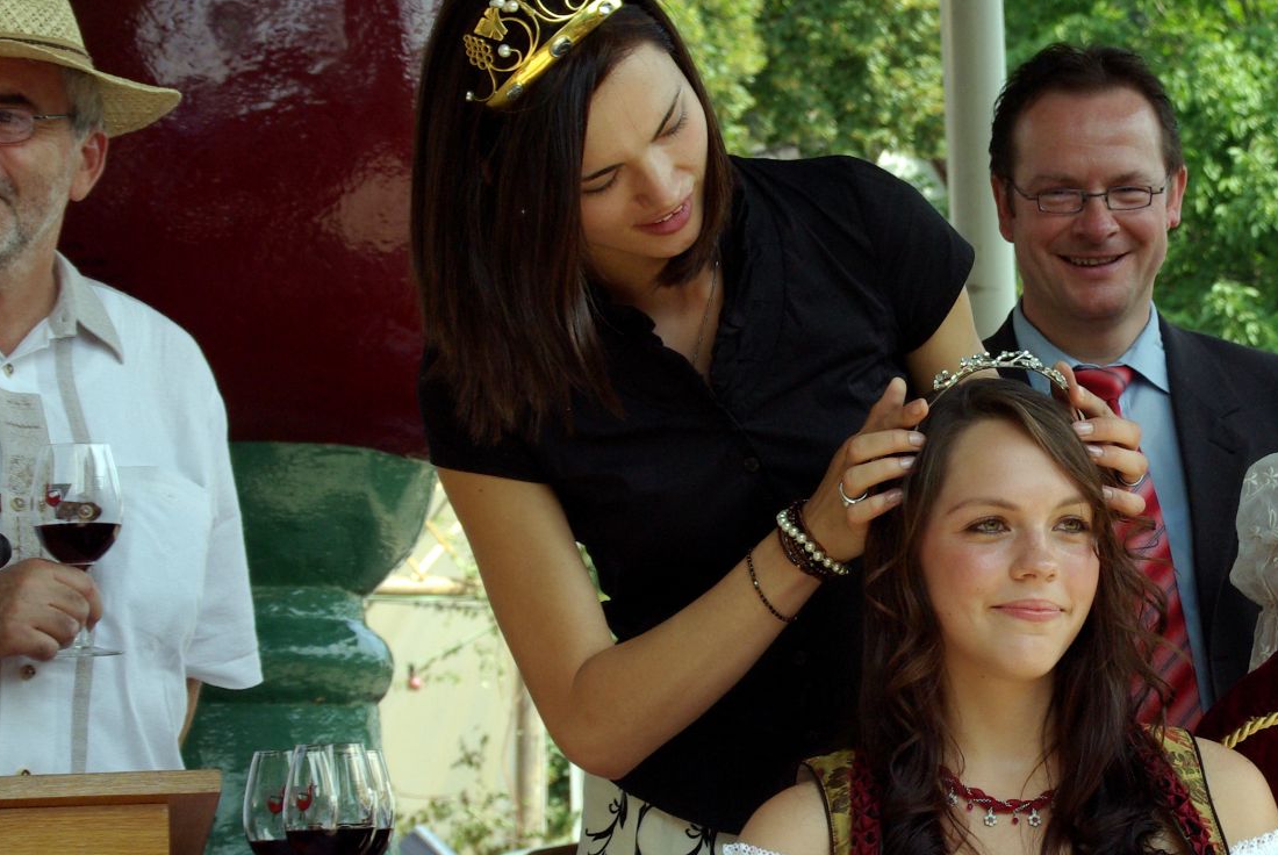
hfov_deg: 15.2
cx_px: 1033
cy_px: 480
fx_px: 4762
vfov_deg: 10.3
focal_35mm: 134
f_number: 8
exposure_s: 1/250
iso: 400
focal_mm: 48
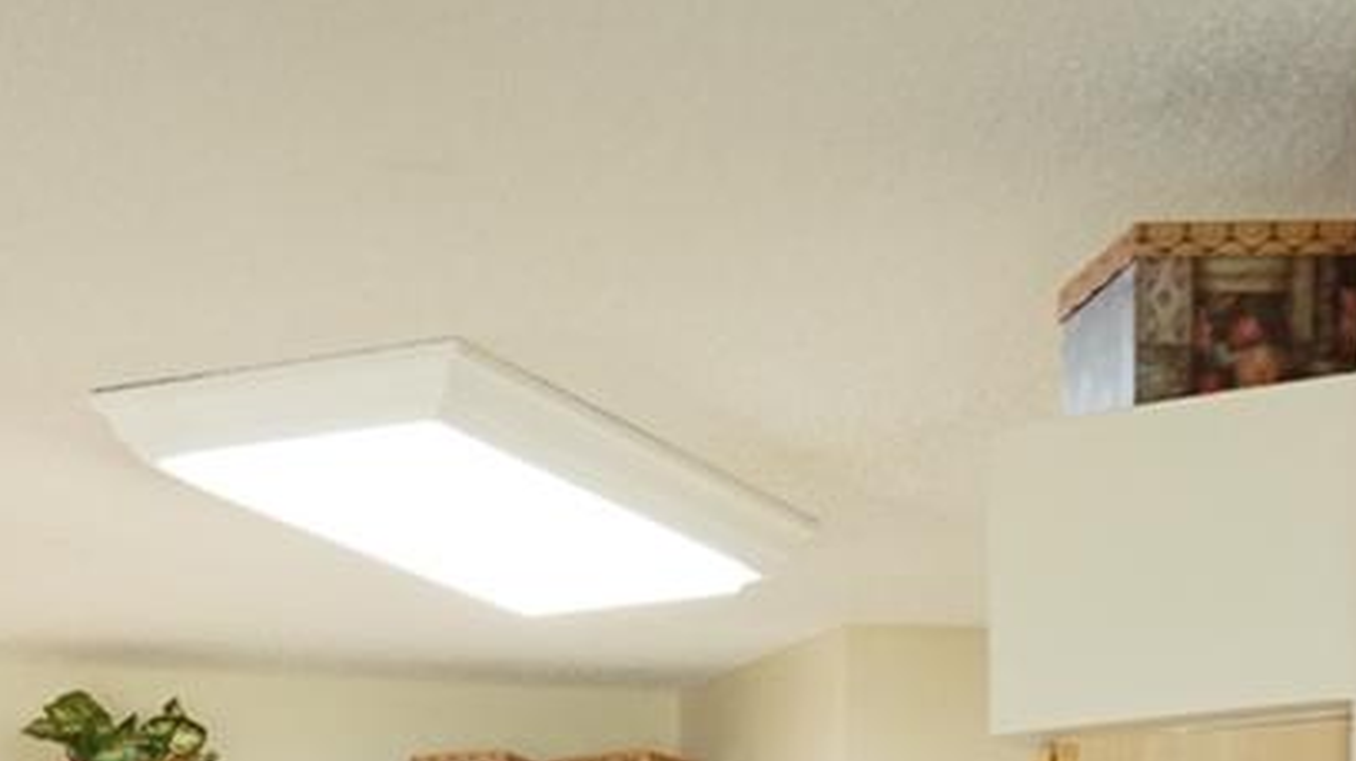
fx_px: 4133
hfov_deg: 17.6
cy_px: 1708
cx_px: -356
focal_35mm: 115
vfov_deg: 9.5
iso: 2000
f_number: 5.6
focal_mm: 28
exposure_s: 1/60
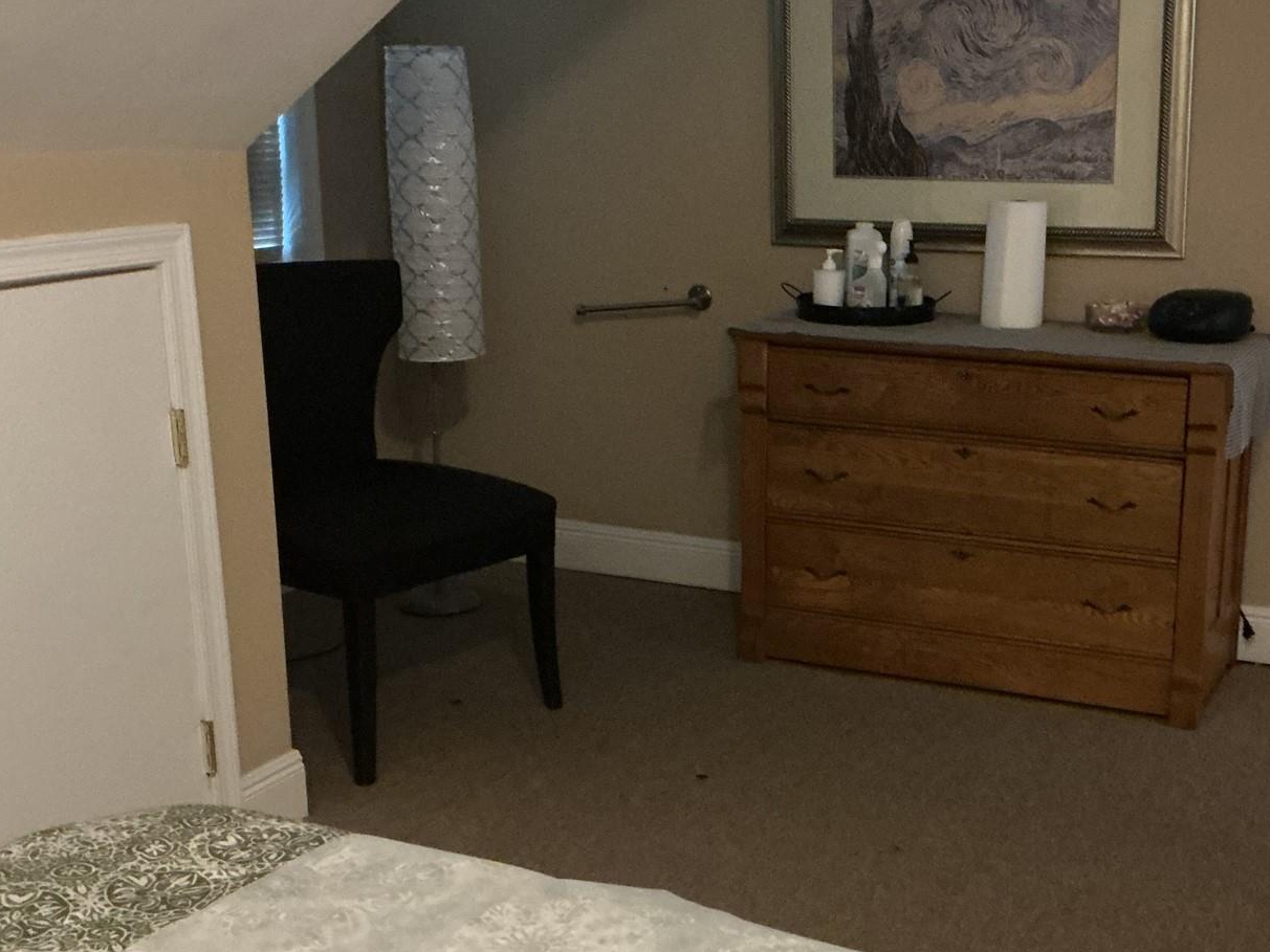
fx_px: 1798
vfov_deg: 29.7
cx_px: 846
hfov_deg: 38.5
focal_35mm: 49
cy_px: 485
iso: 640
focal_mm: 3
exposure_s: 1/30
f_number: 1.8
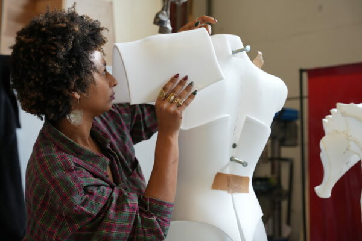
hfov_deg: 35.9
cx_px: 181
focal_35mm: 56
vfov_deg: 24.4
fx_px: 558
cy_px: 120
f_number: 4
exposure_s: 1/160
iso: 1250
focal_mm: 55.5
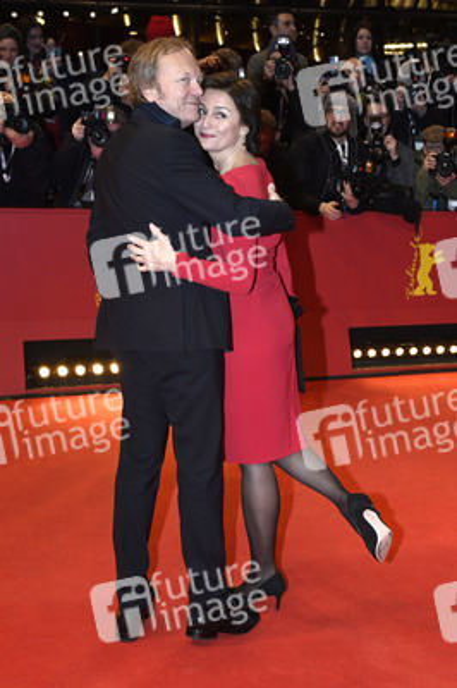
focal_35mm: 45
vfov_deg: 43.6
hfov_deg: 29.8
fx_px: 858
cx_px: 228
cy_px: 344
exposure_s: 1/250
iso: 1000
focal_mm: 30
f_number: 6.3
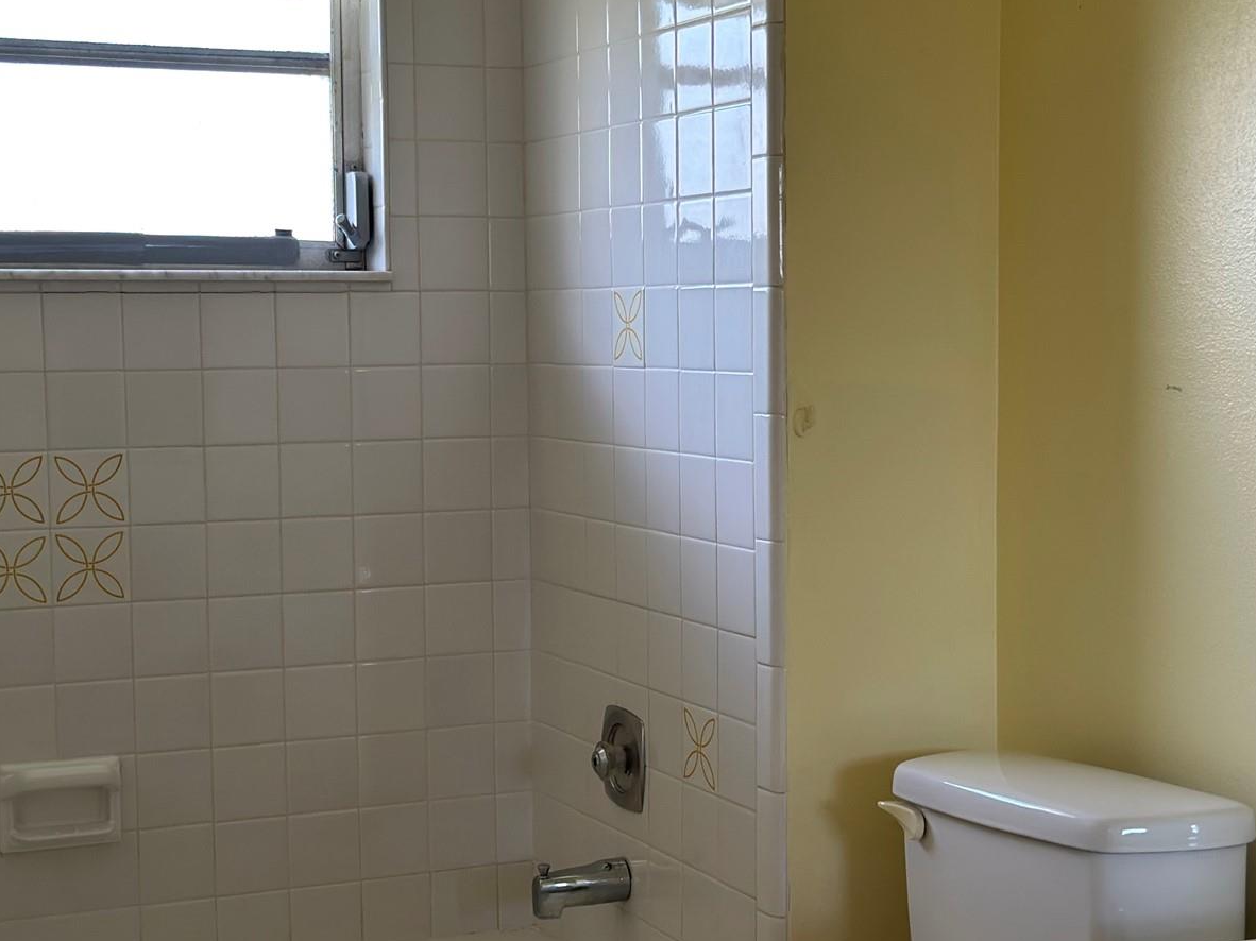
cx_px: 592
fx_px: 2358
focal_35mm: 65
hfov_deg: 29.8
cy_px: 529
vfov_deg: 22.6
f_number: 1.78
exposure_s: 1/67
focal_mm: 6.86
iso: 125
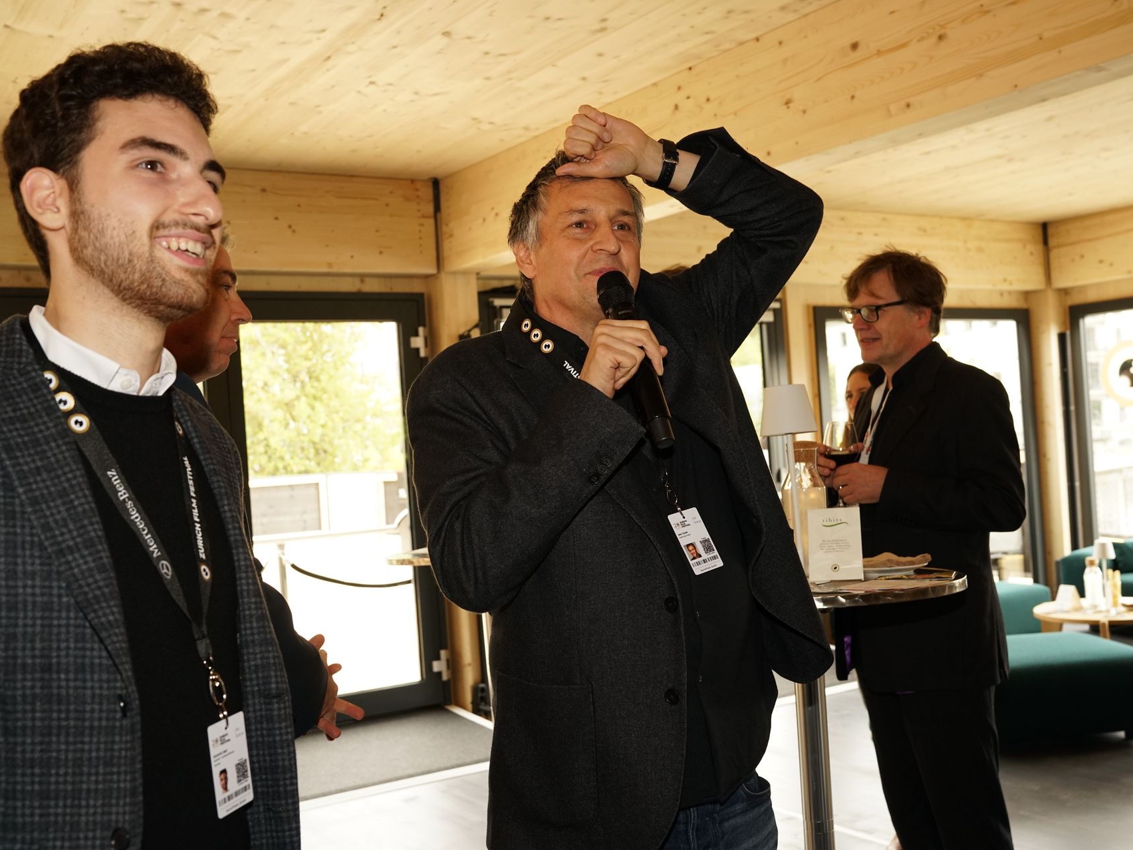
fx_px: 1294
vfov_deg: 36.3
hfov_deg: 47.2
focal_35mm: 40
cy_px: 425
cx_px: 609
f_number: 5.6
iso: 1000
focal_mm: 36.5
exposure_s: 1/160
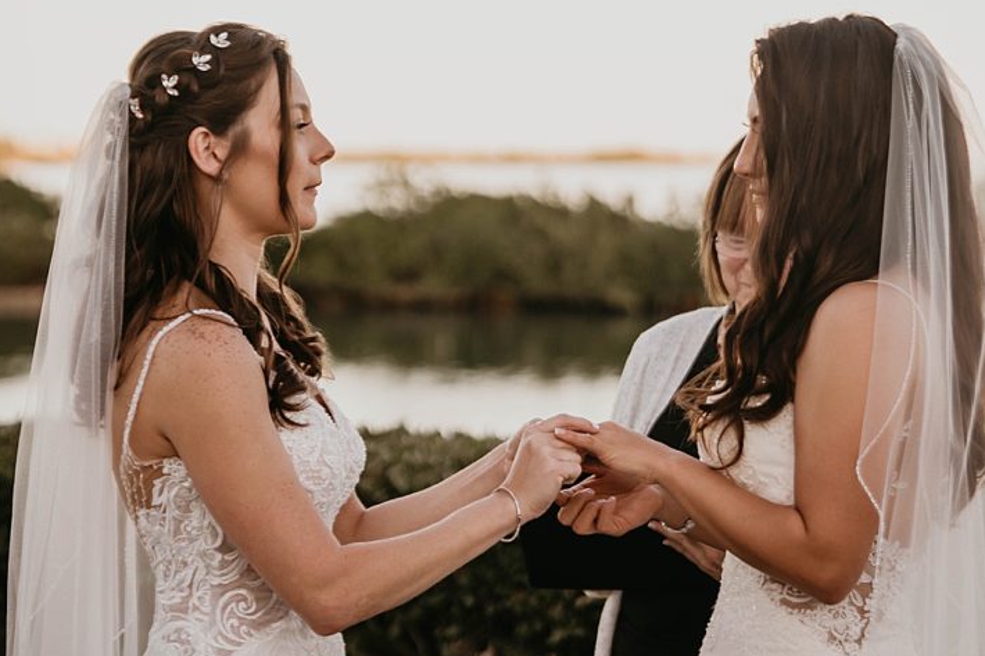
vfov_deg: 10.8
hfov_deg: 16.1
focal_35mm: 127
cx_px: 548
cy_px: 329
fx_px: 3474
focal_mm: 88
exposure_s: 1/400
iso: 400
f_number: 3.5
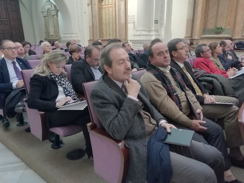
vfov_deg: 53.1
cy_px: 92
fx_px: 183
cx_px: 122
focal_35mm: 26
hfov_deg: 67.3
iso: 500
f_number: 2.2
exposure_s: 1/16.7
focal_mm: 3.46
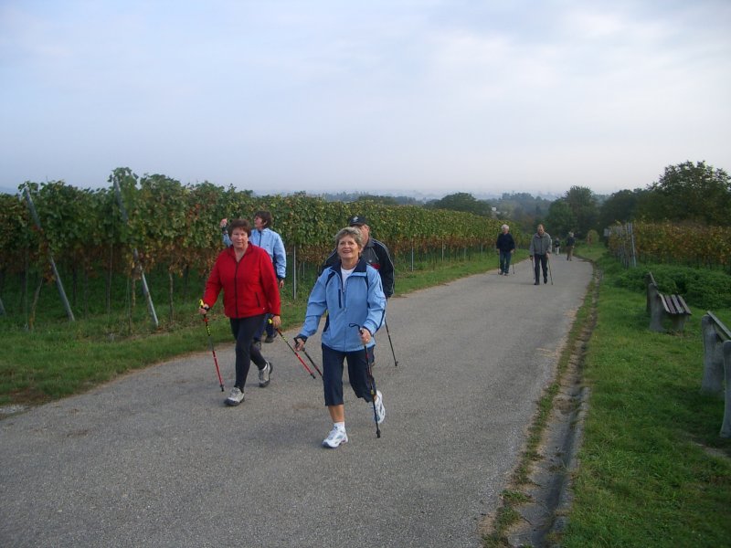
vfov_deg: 40.7
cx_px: 366
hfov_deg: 52.6
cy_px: 274
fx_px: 739
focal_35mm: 35
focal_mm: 5.8
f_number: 2.6
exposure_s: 1/400
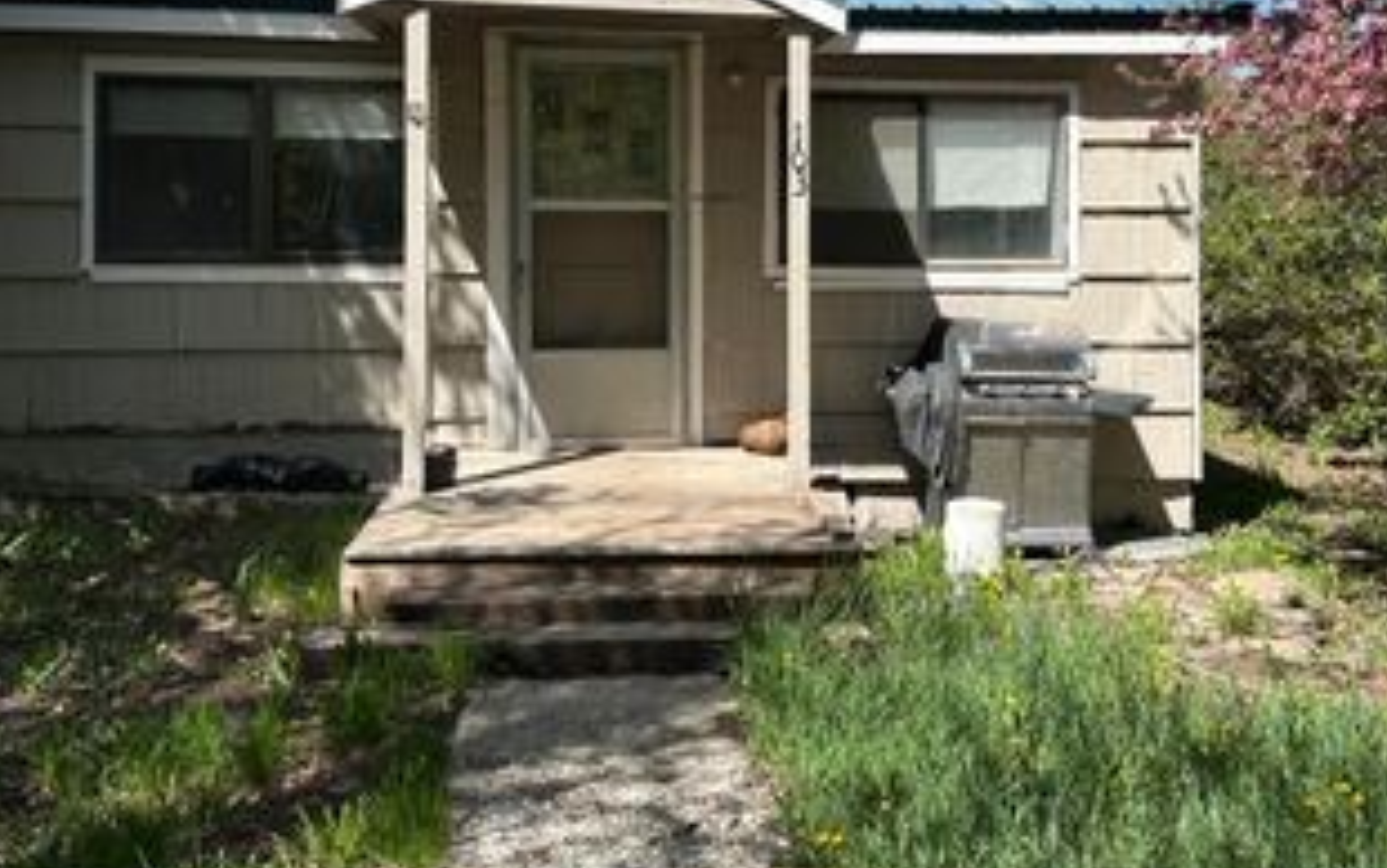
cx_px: 819
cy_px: 271
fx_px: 1550
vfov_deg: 31.0
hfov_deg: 48.0
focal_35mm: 41
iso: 80
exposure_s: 1/2732
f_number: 1.78
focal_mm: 6.86
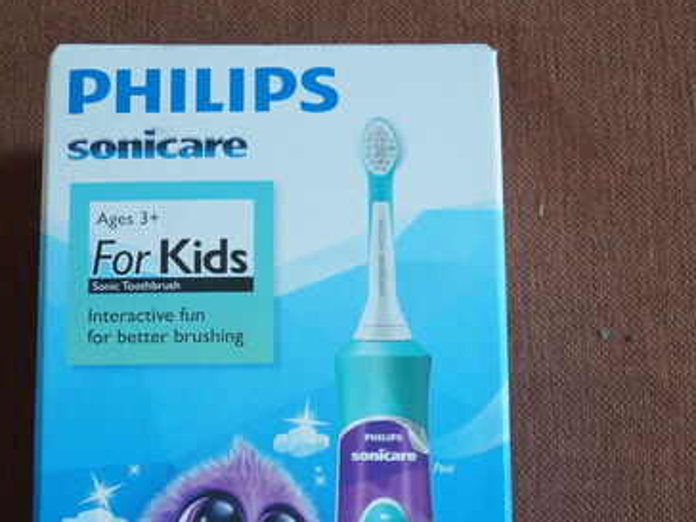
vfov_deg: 12.7
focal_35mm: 115
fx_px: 2314
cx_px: 226
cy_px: 503
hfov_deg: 17.1
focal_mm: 35
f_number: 5
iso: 1600
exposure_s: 1/160
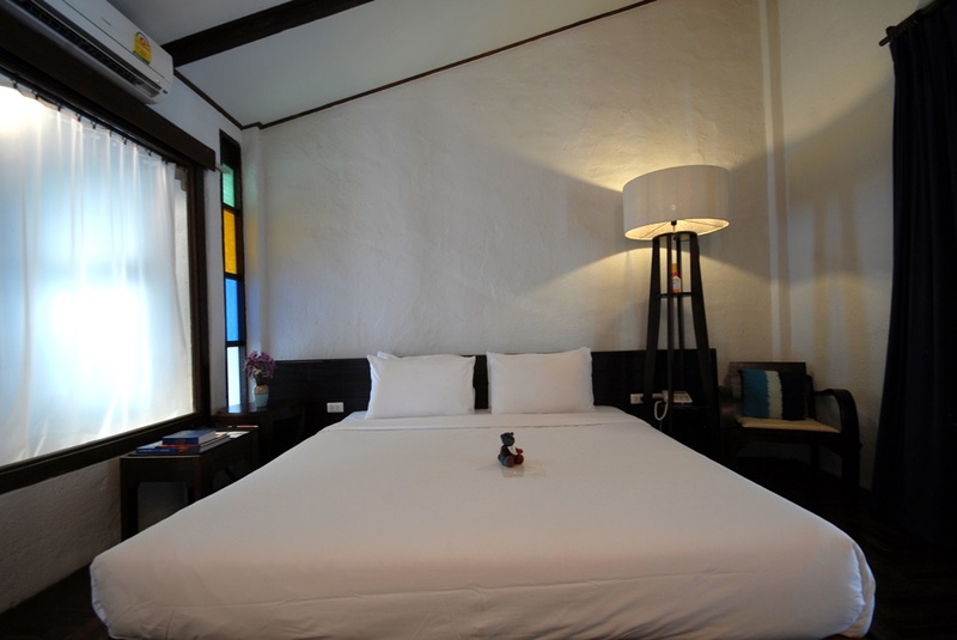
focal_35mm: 15
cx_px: 478
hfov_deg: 100.3
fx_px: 399
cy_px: 320
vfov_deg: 77.4
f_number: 8
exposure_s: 1/2
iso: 200
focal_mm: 10
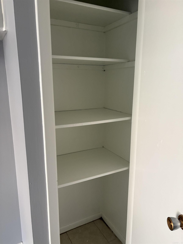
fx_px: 183
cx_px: 92
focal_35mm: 26
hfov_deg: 53.1
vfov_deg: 67.3
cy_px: 122
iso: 400
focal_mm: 5.96
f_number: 1.6
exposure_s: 1/60
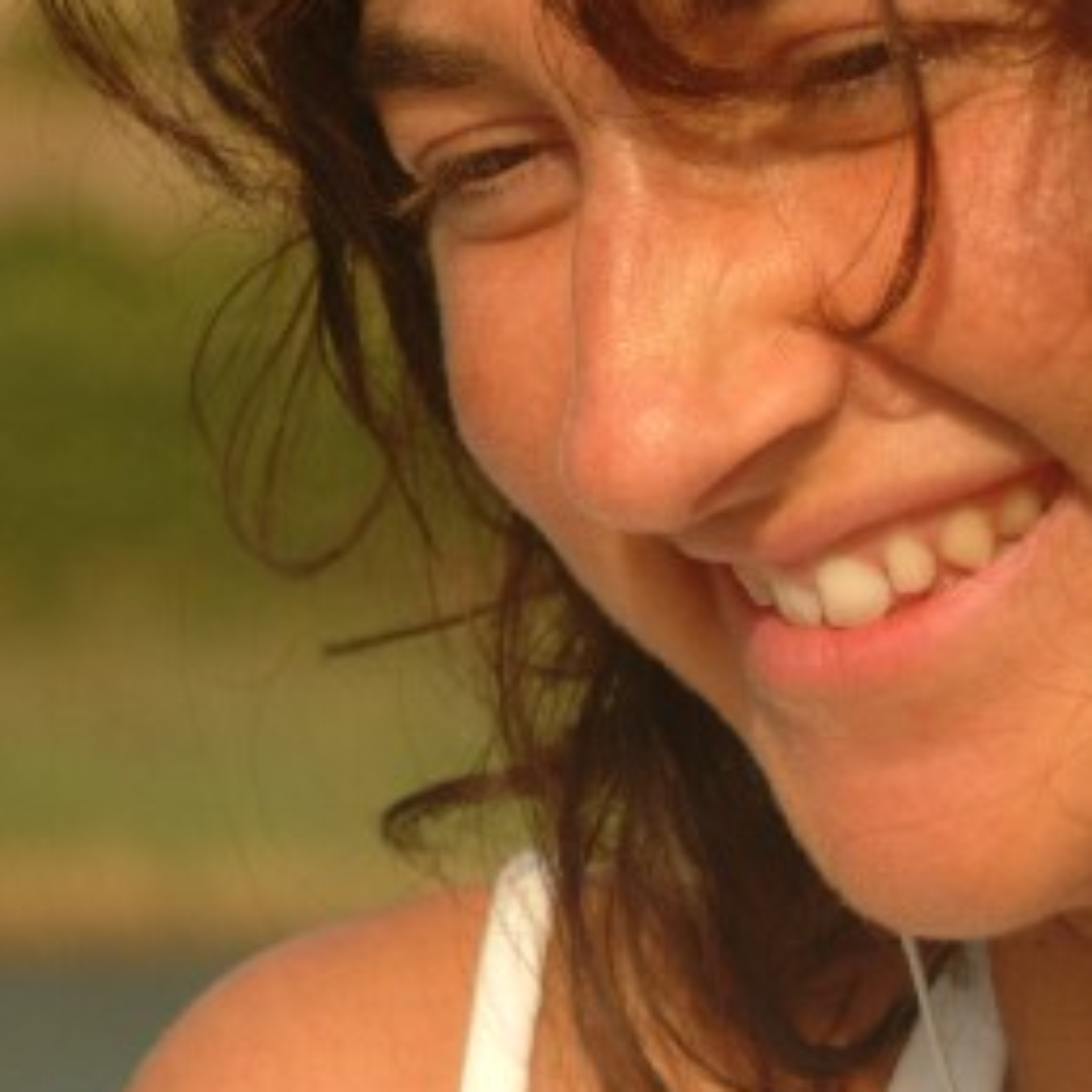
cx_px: 55
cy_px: 307
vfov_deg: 6.3
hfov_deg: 6.3
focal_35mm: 277
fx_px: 9886
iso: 100
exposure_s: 1/350
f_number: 5.3
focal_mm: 70
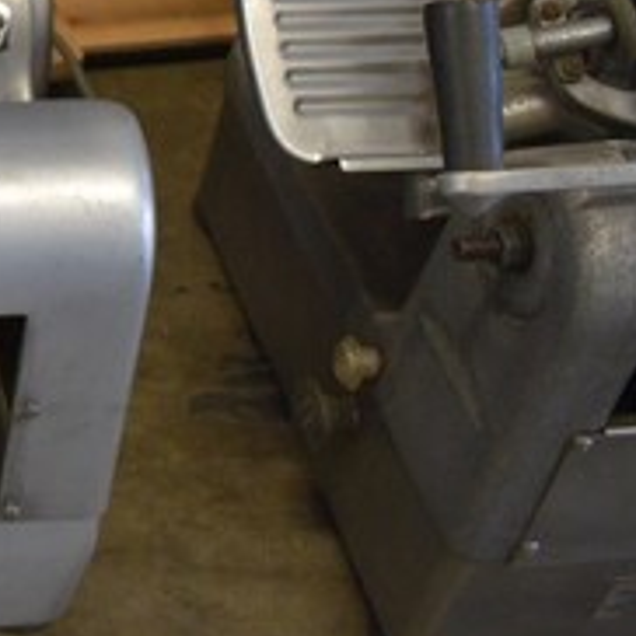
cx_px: -388
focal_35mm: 77
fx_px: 1601
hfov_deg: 19.0
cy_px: 101
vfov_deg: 22.1
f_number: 3.5
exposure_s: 1/125
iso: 1400
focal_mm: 18
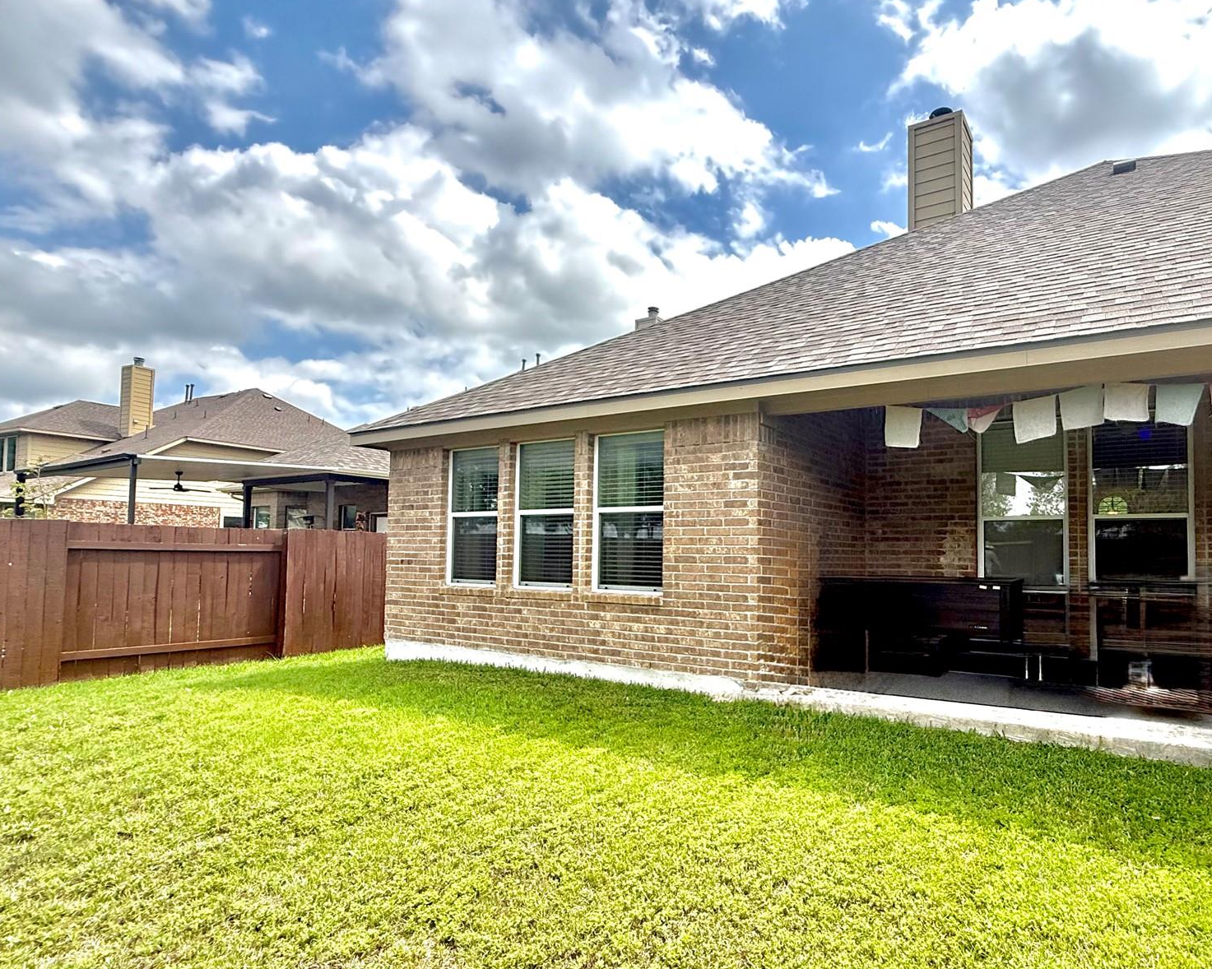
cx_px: 759
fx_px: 681
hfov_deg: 81.7
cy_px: 520
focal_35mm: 19
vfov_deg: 70.7
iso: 64
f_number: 2.2
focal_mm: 2.22
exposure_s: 1/1259
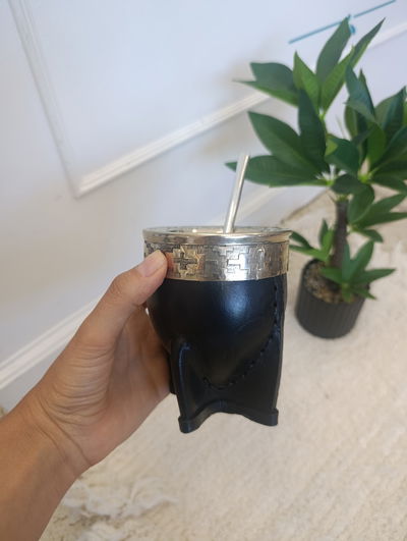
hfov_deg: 59.0
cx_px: 204
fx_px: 360
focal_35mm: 23
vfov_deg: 73.8
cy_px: 270
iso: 439
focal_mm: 6.11
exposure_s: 1/100
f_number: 1.65
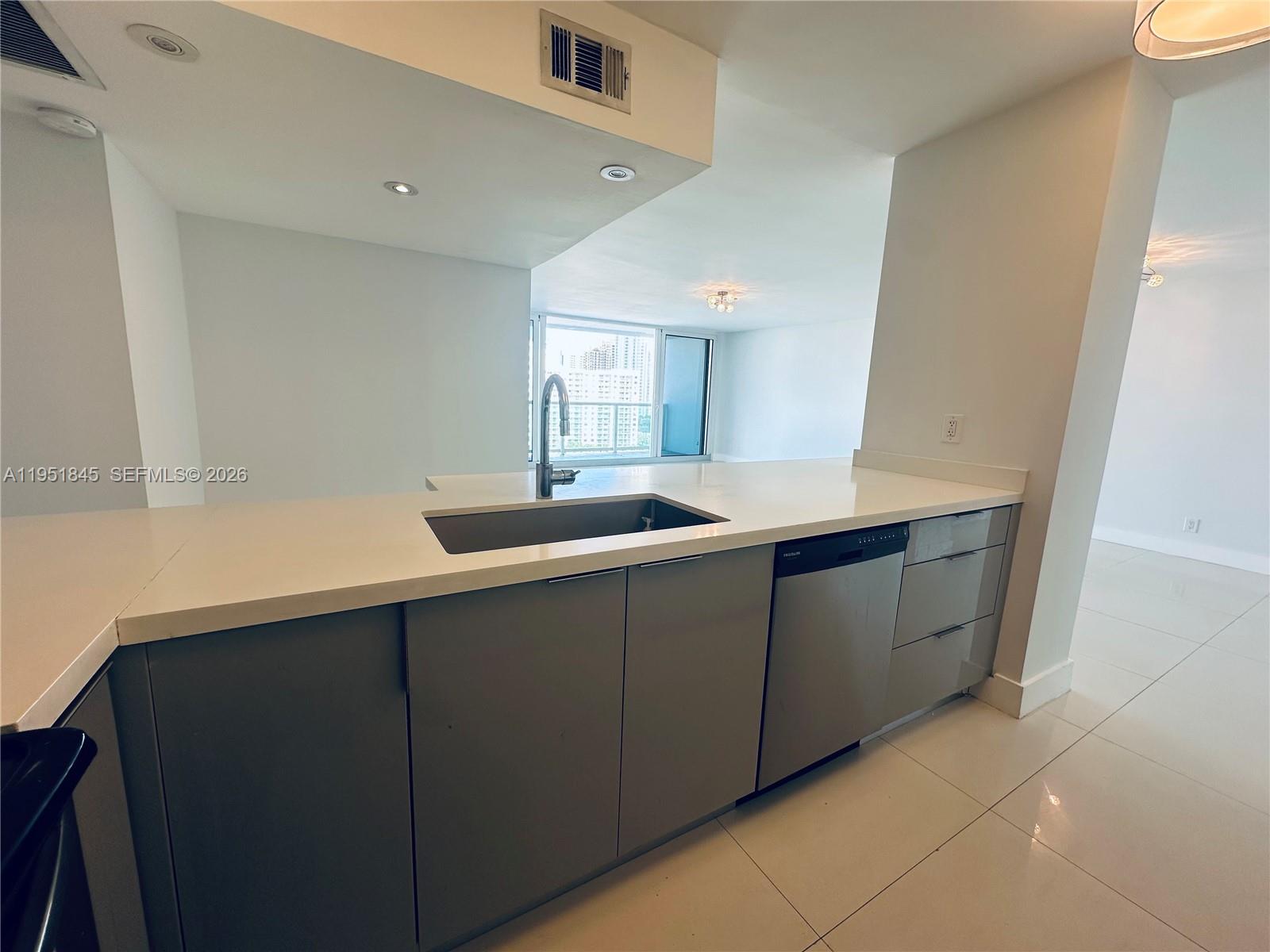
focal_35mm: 14
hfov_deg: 102.1
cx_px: 635
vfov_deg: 85.7
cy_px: 476
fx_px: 514
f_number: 2.2
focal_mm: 2.22
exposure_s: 1/125
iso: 40
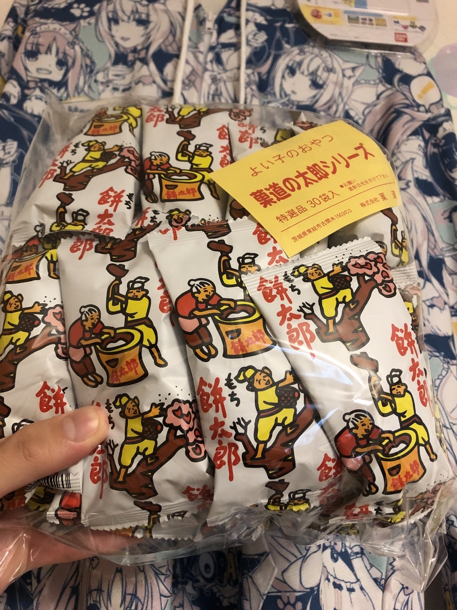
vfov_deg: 63.4
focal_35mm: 28
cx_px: 228
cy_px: 305
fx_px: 493
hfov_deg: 49.7
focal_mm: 3.99
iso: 100
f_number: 1.8
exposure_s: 1/17
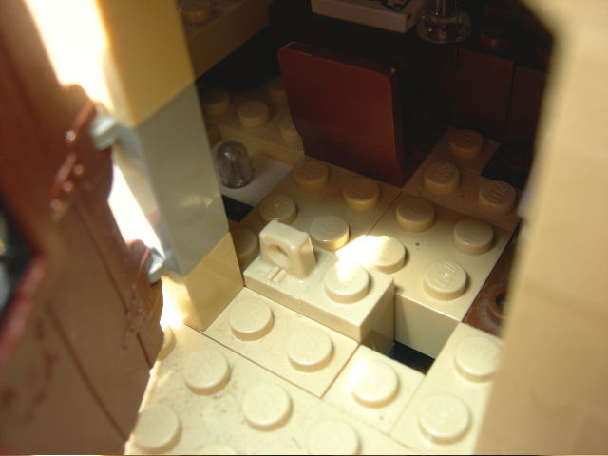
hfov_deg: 51.4
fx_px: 632
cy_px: 228
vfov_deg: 39.7
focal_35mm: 36
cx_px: 304
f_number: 3.8
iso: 64
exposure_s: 1/65.5
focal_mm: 7.5
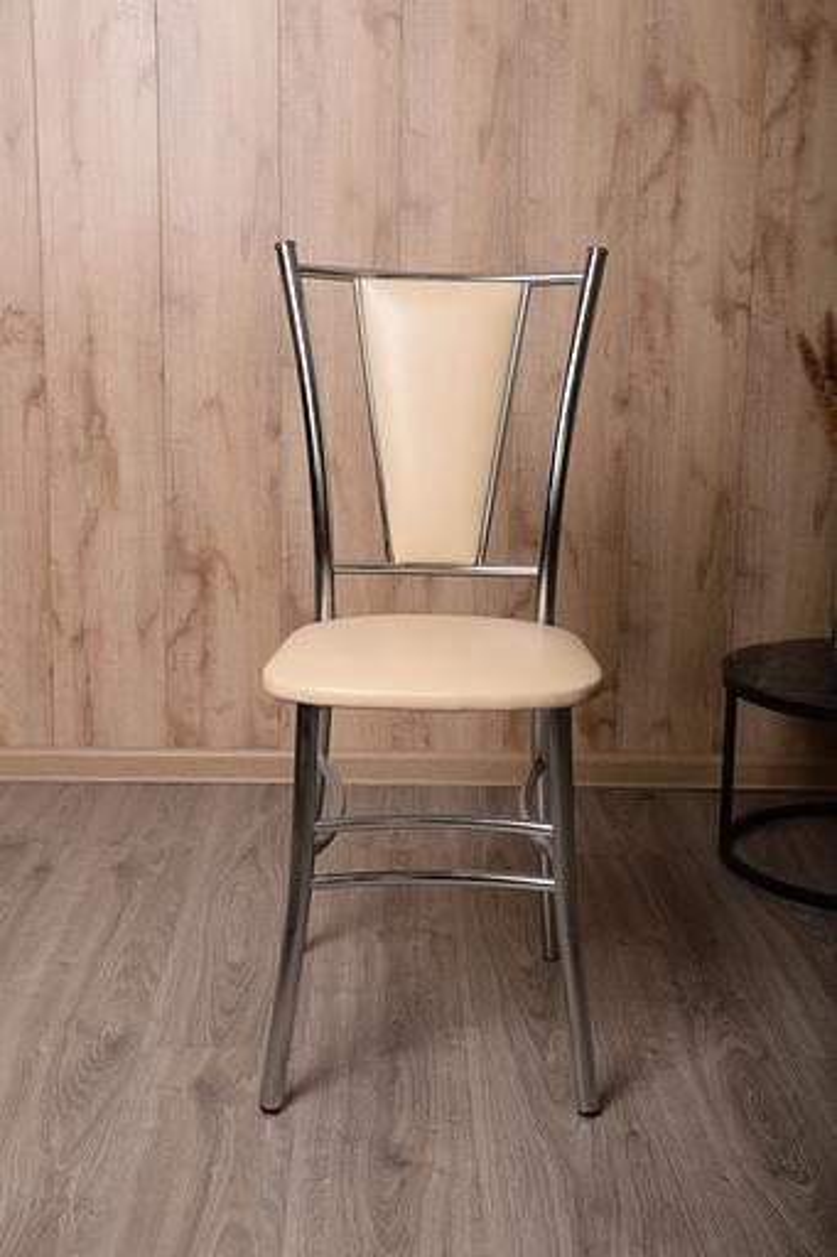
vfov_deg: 38.2
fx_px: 1815
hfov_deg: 26.0
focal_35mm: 52
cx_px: 418
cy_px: 628
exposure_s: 1/250
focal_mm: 52
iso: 200
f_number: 6.3
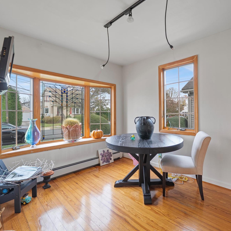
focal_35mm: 17
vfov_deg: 84.0
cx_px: 137
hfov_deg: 83.1
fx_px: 128
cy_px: 114
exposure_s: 1/3
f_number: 9
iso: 400
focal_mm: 13
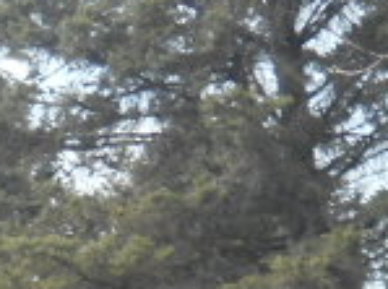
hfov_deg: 5.9
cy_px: 901
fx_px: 3545
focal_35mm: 317
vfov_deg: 4.5
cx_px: -638
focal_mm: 8.2
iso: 80
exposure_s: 1/250
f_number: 4.3
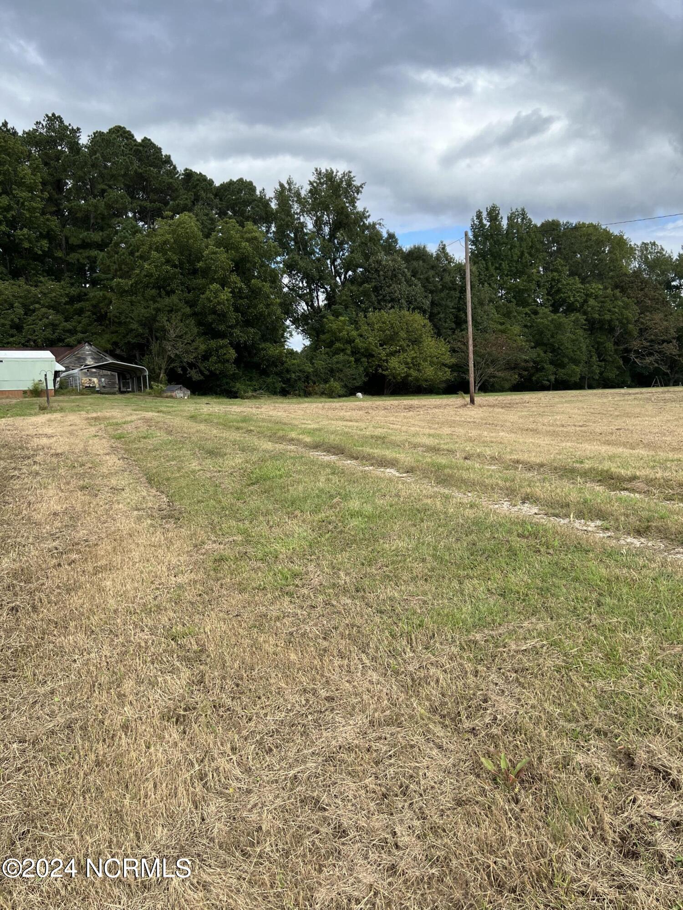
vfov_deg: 67.3
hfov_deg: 53.1
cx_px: 342
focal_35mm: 26
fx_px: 684
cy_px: 455
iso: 50
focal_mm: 5.7
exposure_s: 1/2045
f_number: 1.5
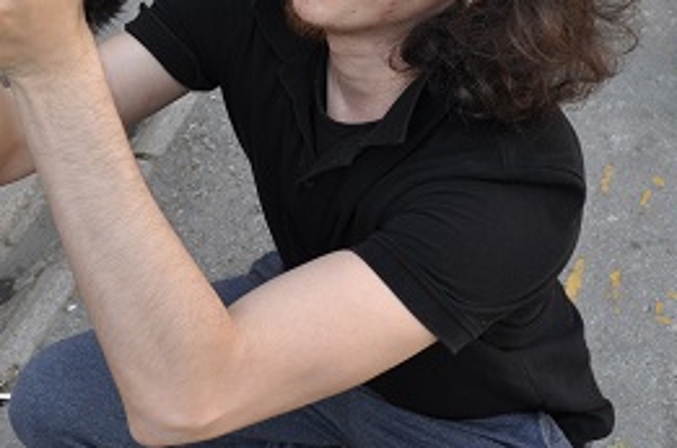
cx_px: 200
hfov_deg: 29.0
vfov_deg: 19.2
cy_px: 16
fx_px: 1295
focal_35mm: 69
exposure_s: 1/125
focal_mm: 20
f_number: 5.6
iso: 250
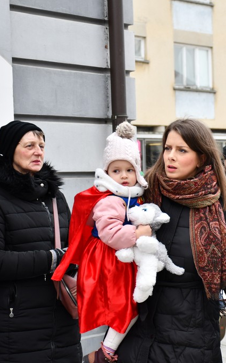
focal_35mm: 115
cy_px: 182
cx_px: 227
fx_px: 1134
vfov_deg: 18.1
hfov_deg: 11.3
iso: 400
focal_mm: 50
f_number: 5
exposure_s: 1/250
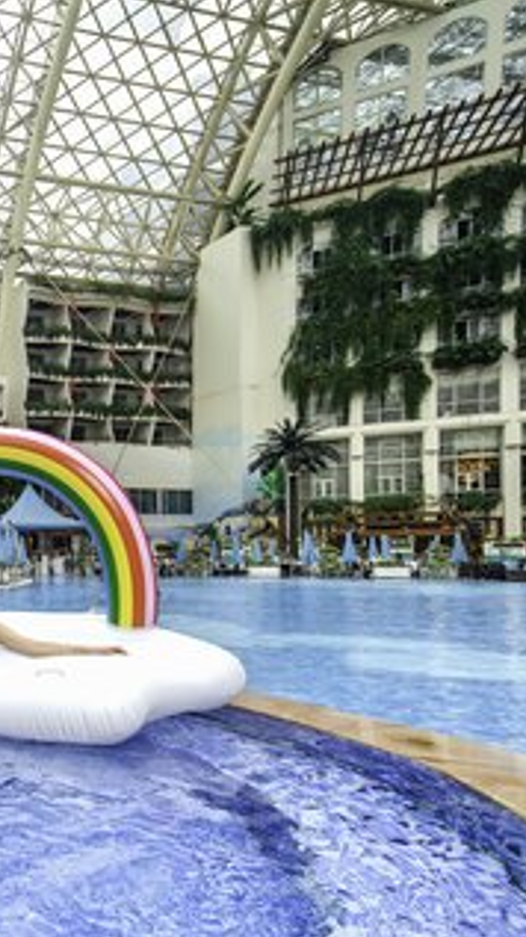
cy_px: 470
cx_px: -157
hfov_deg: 32.4
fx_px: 670
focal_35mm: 27
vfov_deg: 69.9
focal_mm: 17
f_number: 7.1
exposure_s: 1/160
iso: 100
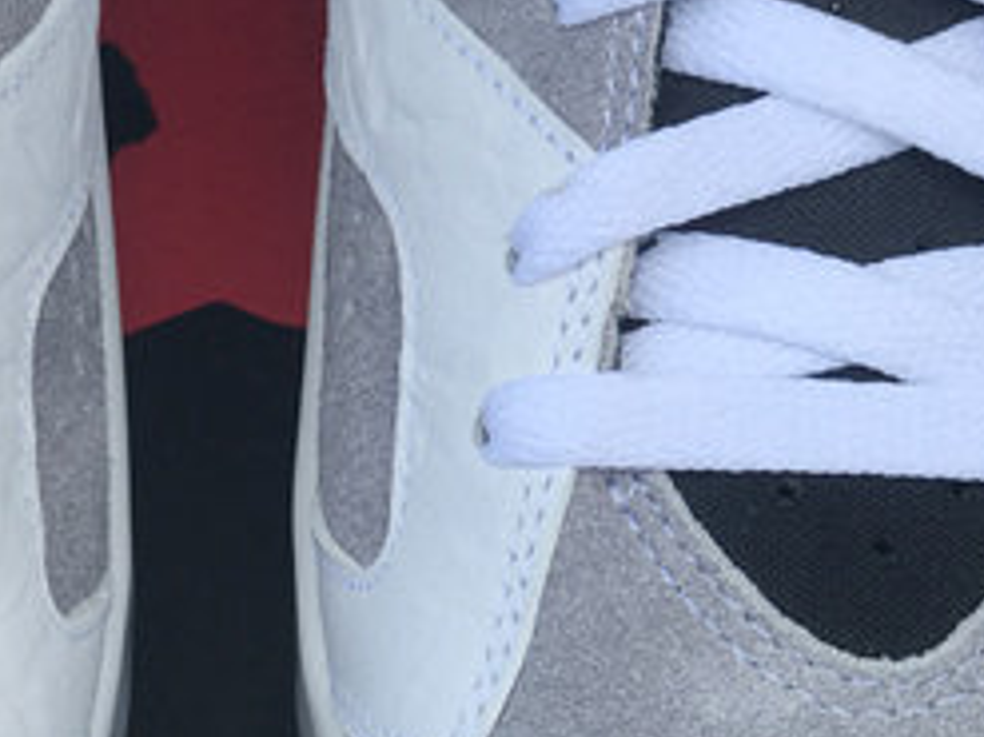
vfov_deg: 8.6
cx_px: 223
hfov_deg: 11.5
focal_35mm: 171
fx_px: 4859
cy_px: 683
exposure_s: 1/269
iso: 20
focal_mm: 6.6
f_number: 2.8
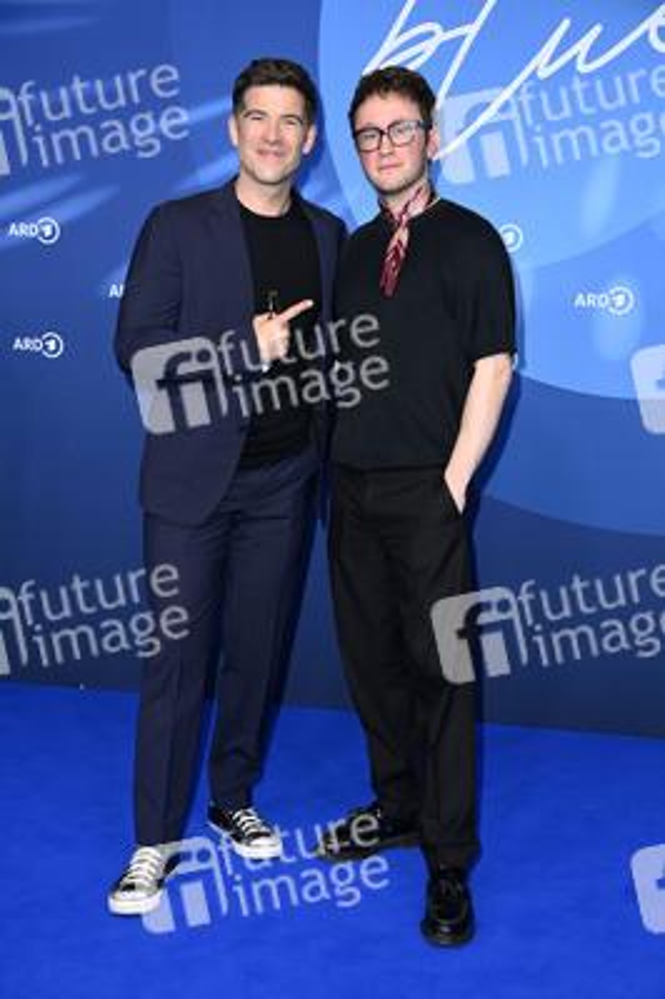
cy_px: 500
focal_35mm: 55
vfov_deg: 36.3
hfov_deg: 24.6
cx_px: 332
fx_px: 1526
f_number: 5.6
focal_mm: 55
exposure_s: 1/250
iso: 1000
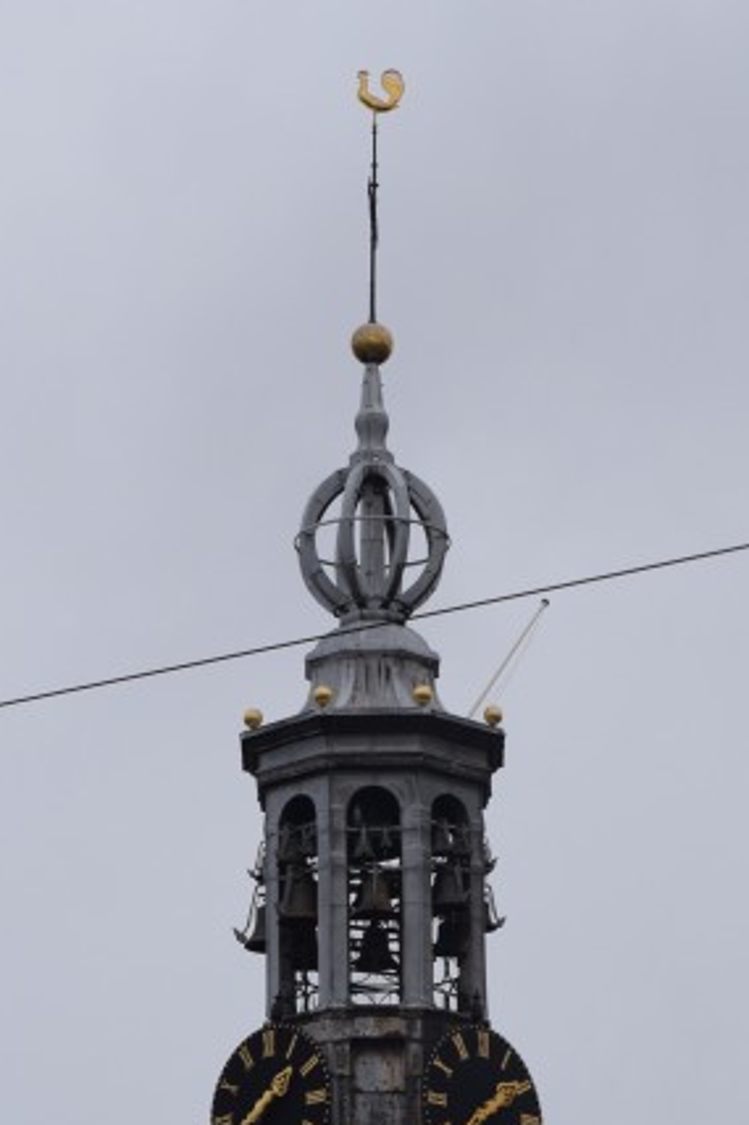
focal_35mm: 197
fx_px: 6159
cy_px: 1099
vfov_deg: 10.4
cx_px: 373
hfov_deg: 7.0
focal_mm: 55
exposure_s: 1/250
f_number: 8
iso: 400
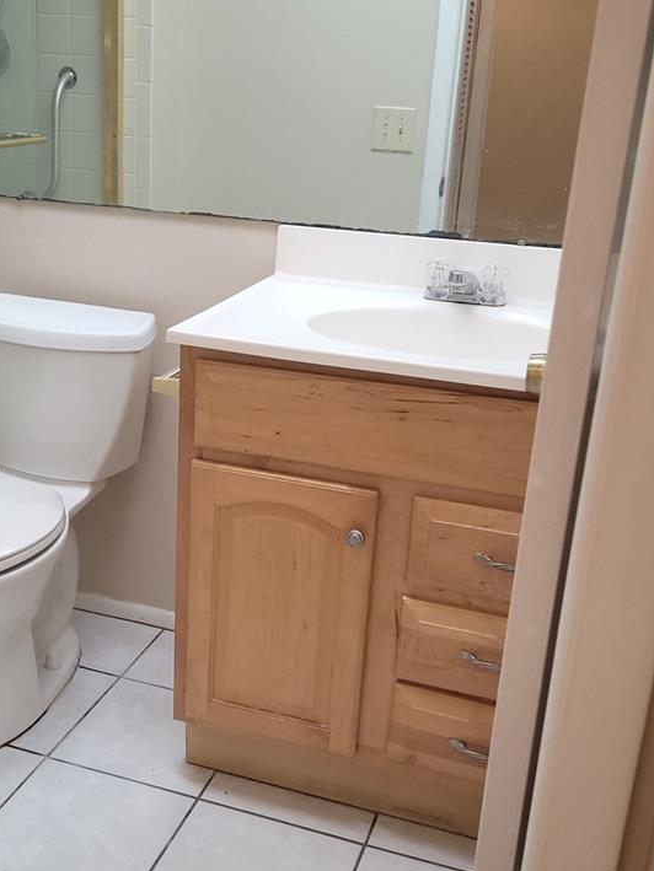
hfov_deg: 32.6
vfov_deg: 42.9
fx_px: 1108
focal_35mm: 44
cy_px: 472
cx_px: 215
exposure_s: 1/60
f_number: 1.8
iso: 80
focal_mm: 5.4
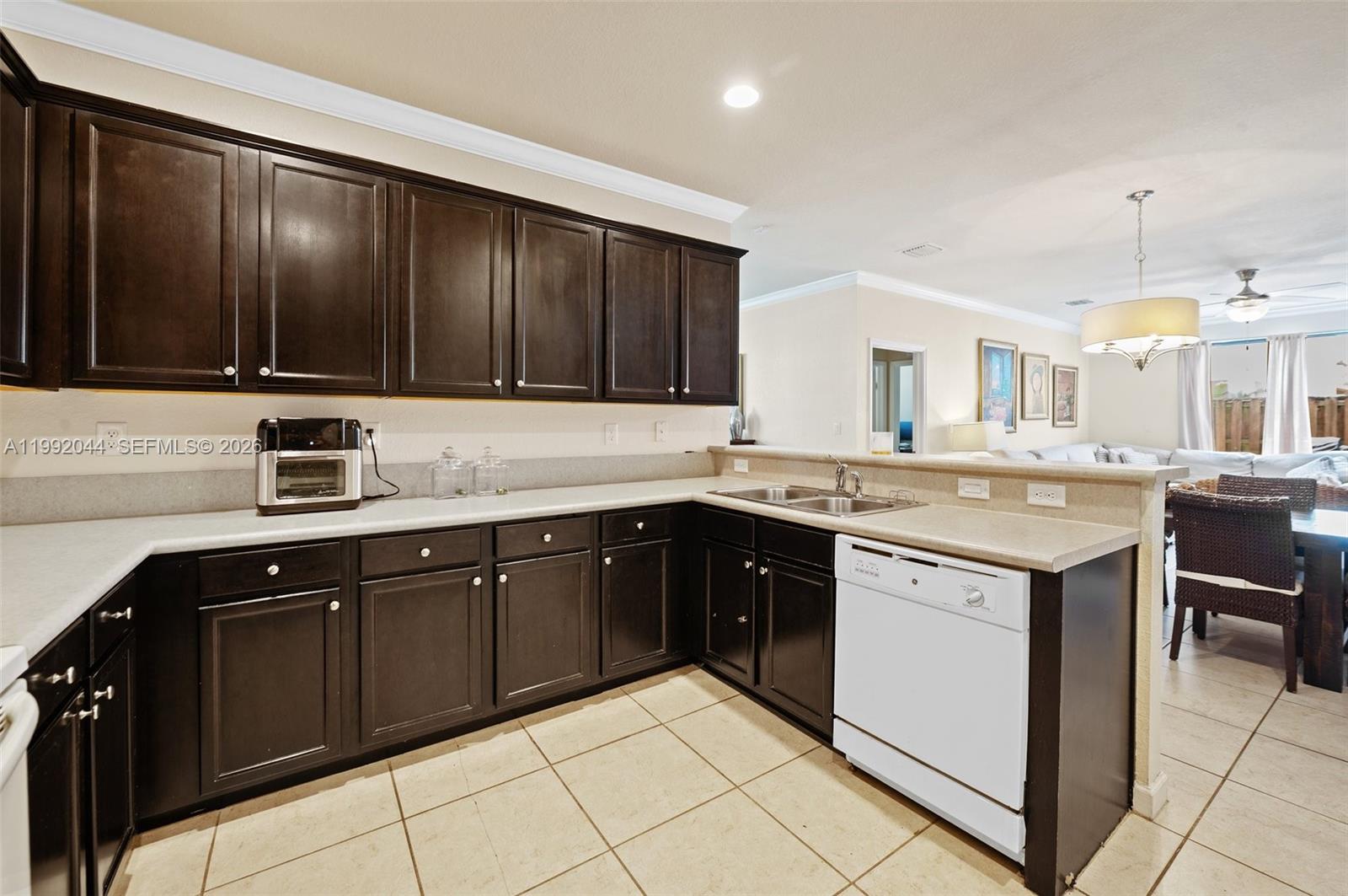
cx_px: 674
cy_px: 448
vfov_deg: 81.1
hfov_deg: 104.3
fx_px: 524
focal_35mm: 14
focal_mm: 14
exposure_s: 2.5
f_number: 8
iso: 200
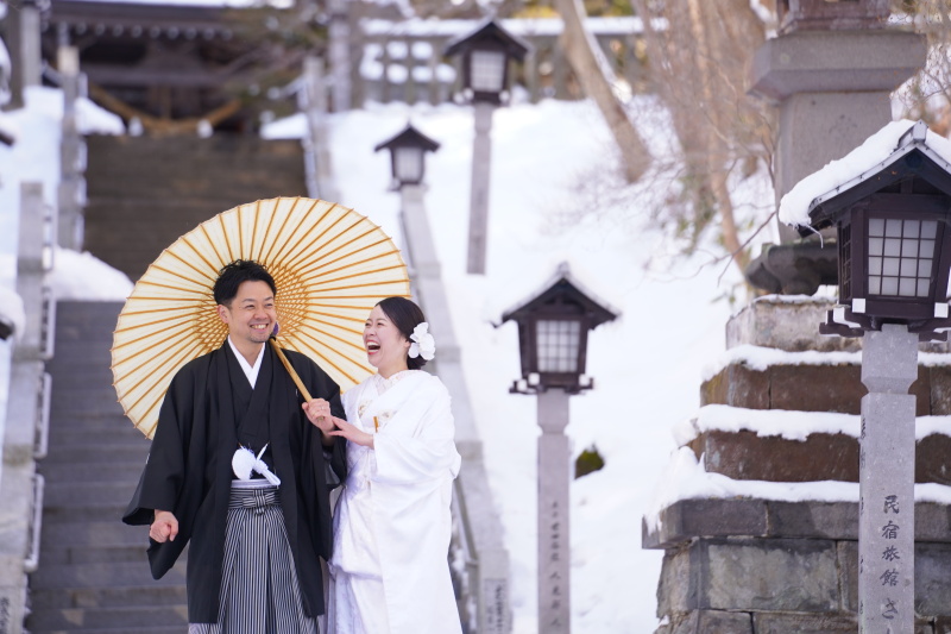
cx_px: 476
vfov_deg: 7.6
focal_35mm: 180
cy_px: 317
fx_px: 4754
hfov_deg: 11.4
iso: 250
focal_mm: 180
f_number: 3.5
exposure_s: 1/320
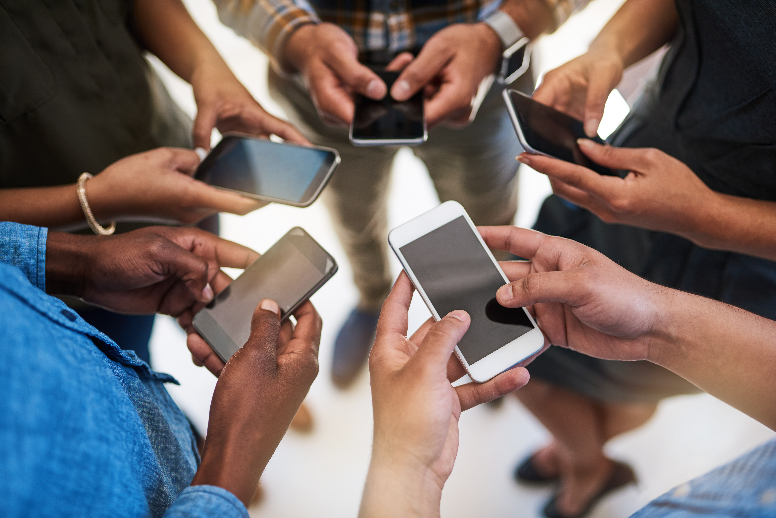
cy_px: 259
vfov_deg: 37.9
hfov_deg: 54.4
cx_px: 388
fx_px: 755
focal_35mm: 35
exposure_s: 1/400
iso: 160
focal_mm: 35
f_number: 2
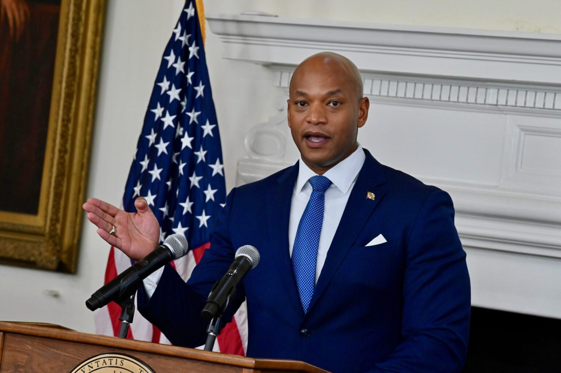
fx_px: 3115
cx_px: 280
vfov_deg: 6.9
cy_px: 186
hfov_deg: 10.3
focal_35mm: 200
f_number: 9
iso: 9000
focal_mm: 200
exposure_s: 1/200
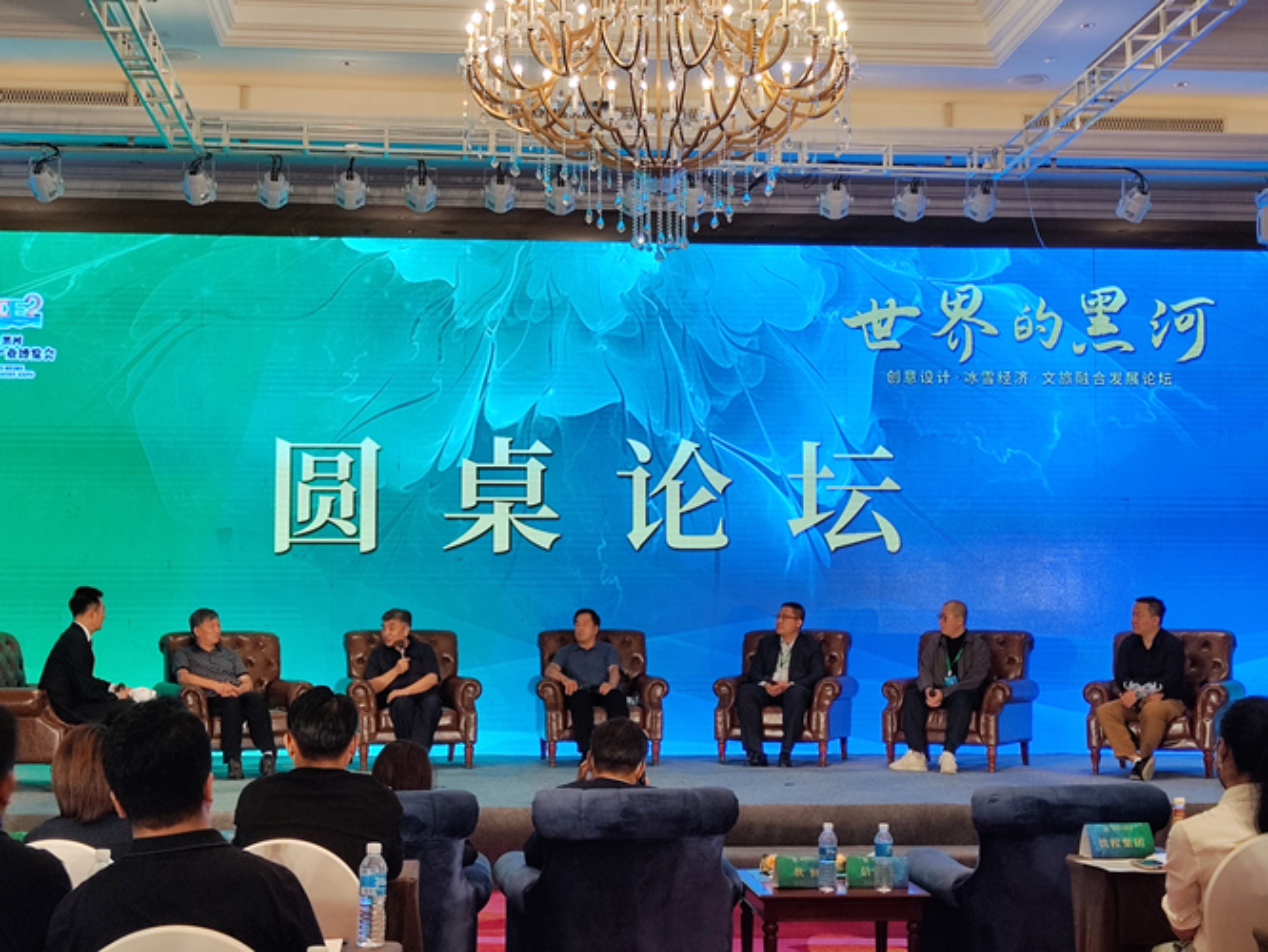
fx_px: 1942
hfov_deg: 36.2
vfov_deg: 27.5
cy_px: 476
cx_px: 634
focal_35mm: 53
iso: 50
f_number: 1.88
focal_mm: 5.59
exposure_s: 1/101
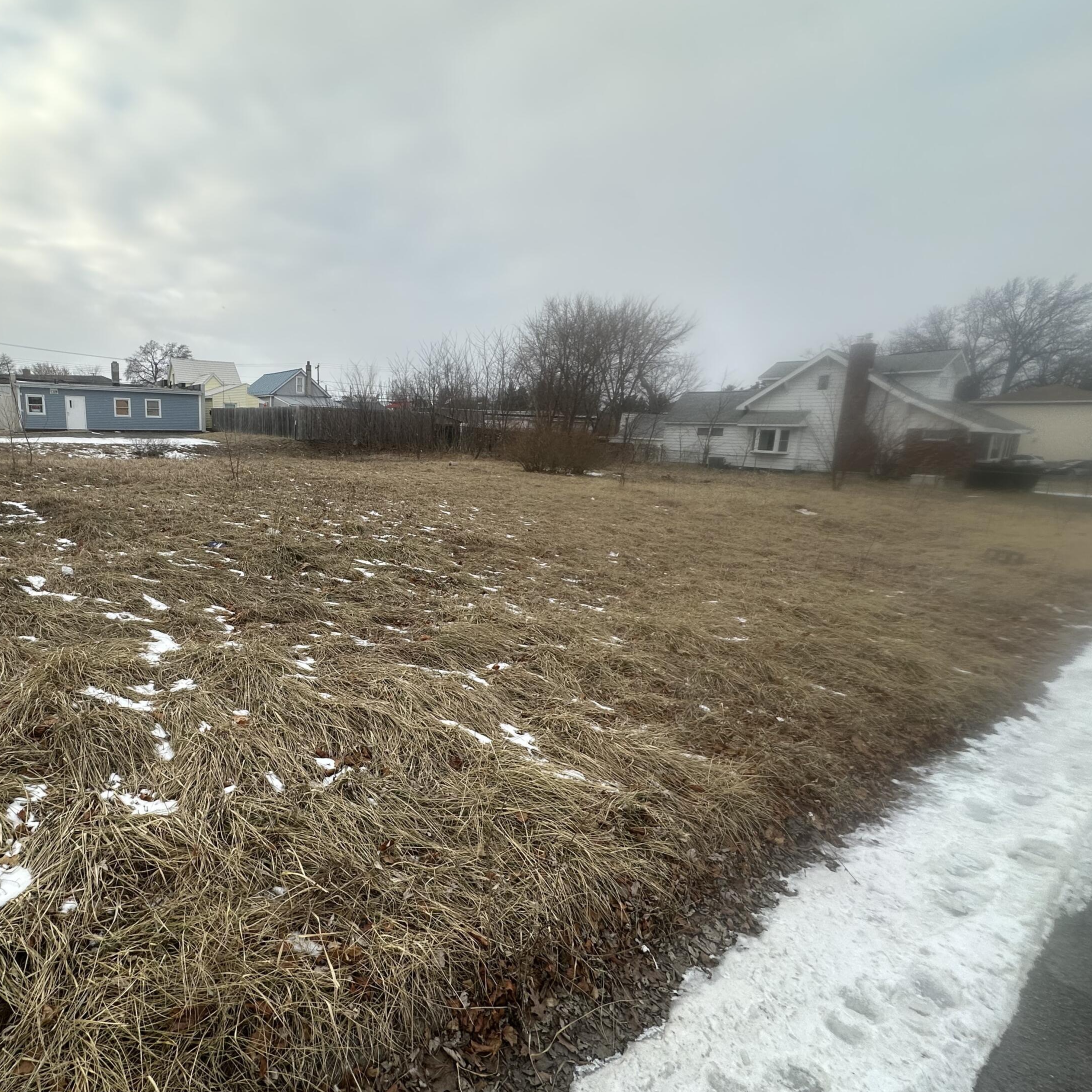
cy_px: 542
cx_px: 368
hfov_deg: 81.3
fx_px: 607
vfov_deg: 84.0
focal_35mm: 17
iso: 40
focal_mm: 2.22
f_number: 2.2
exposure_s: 1/165
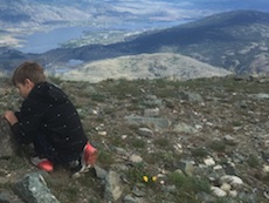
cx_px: 30
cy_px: 18
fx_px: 490
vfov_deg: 22.7
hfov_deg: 29.5
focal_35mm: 63
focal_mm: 4.15
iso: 25
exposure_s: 1/1425
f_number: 2.2
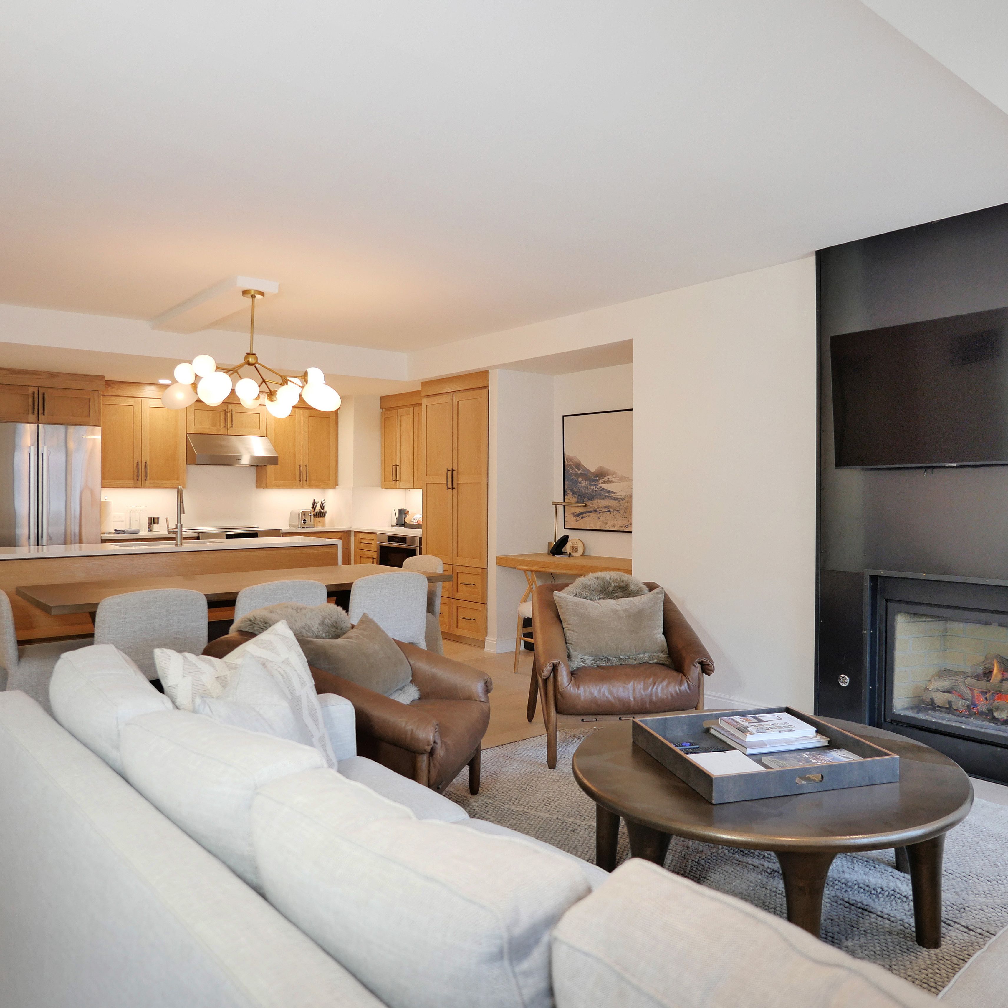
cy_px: 503
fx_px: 758
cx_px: 565
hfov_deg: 67.0
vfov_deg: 67.3
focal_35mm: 23
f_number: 1.7
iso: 800
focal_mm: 9
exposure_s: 1/60
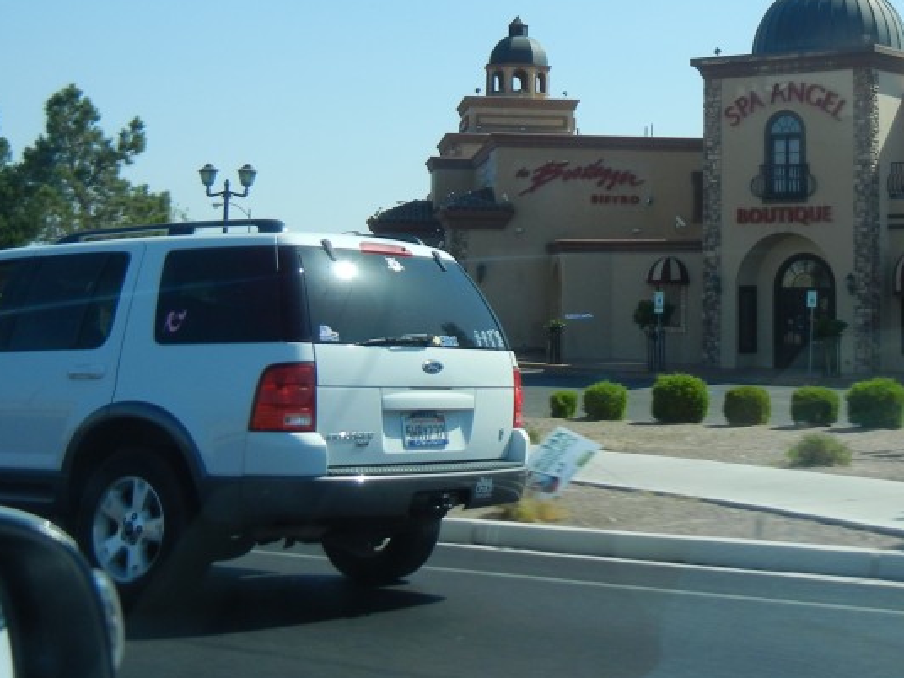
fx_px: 1697
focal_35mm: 65
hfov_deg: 29.3
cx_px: 690
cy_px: 93
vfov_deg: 22.2
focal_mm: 6.2
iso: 160
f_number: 7.2
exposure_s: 1/330
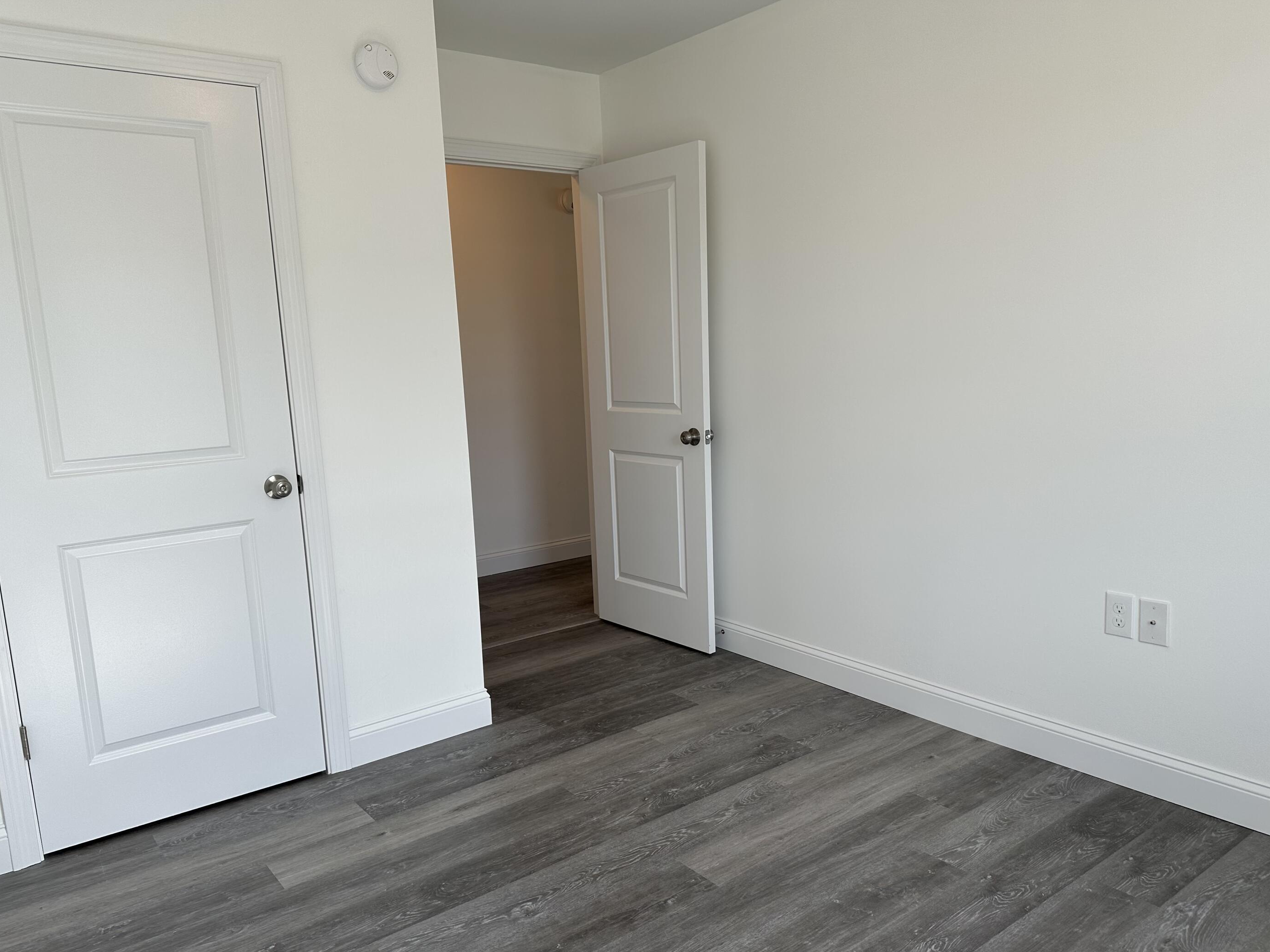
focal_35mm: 26
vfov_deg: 53.0
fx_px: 954
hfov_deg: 67.3
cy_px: 512
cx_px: 649
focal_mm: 6.86
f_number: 1.78
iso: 80
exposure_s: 1/298
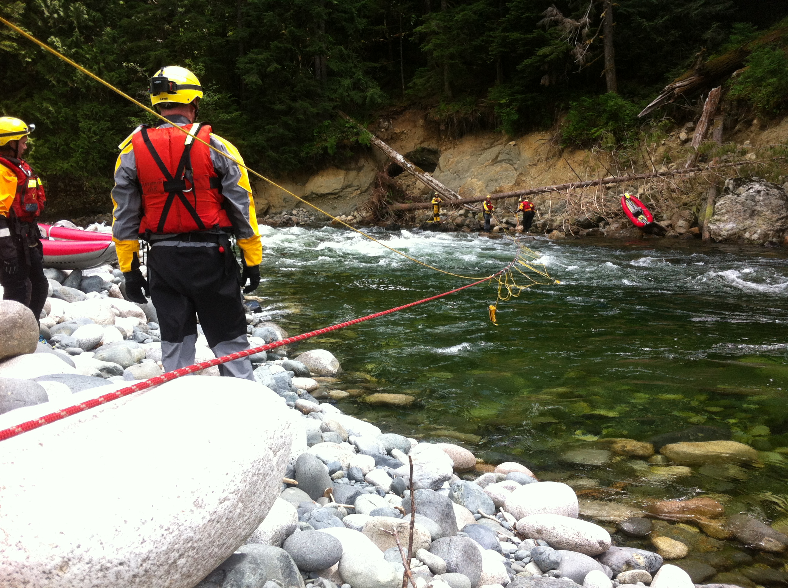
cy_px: 294
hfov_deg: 52.7
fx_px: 796
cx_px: 394
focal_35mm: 35
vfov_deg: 40.6
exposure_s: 1/238
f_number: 2.8
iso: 80
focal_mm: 3.85
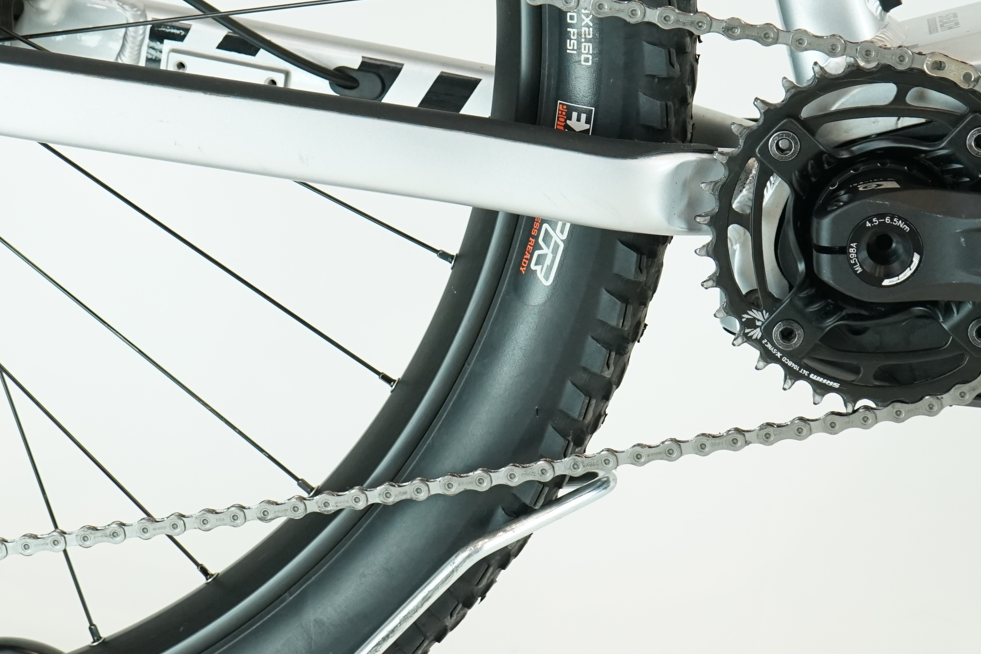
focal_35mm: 115
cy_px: 192
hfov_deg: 17.8
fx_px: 3133
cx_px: 402
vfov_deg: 11.9
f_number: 5.6
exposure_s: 1/200
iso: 1600
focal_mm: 55
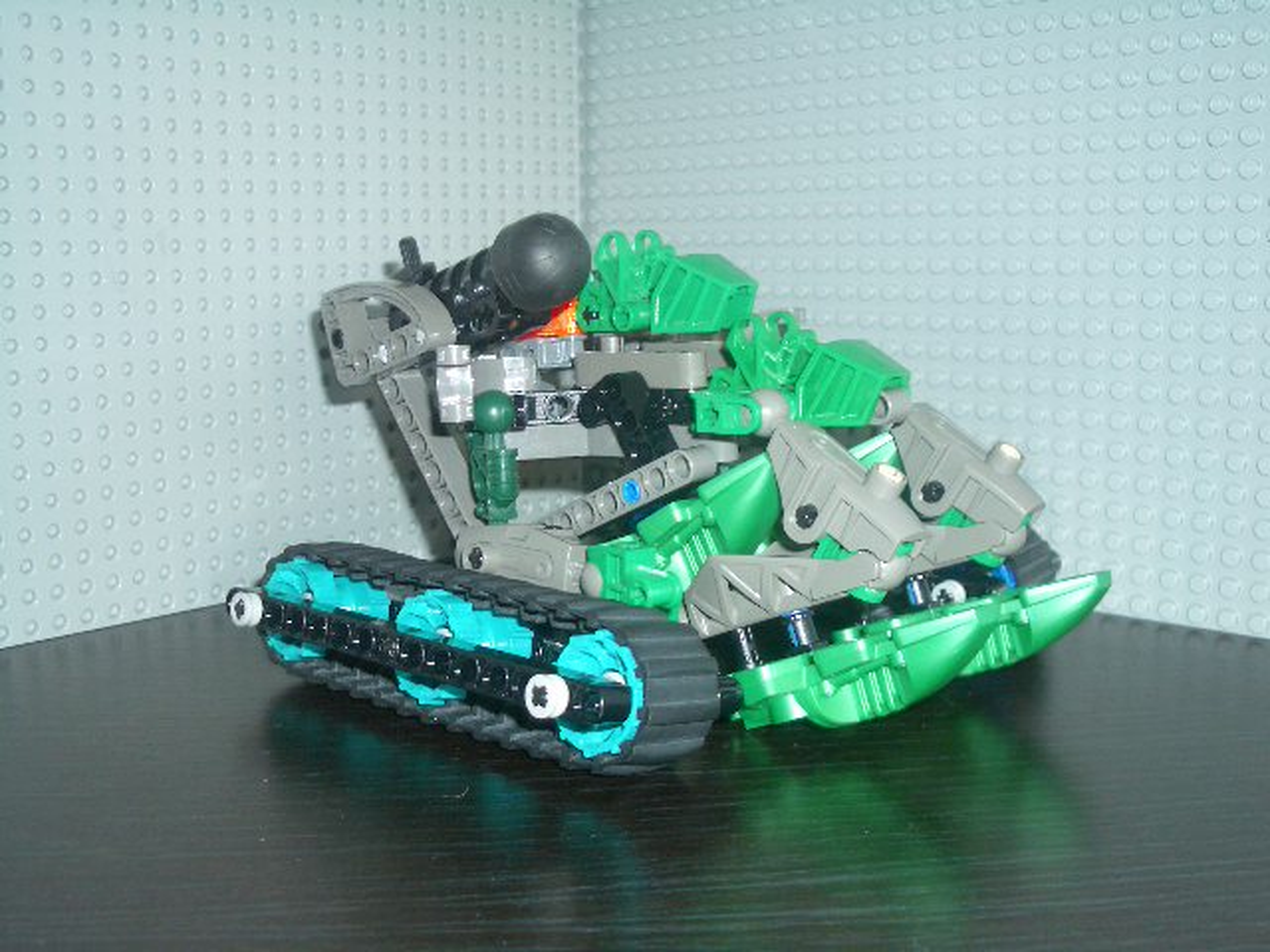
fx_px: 1504
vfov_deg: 35.1
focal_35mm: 41
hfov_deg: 45.8
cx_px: 635
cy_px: 476
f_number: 2.8
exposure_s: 1/60
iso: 100
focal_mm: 6.8
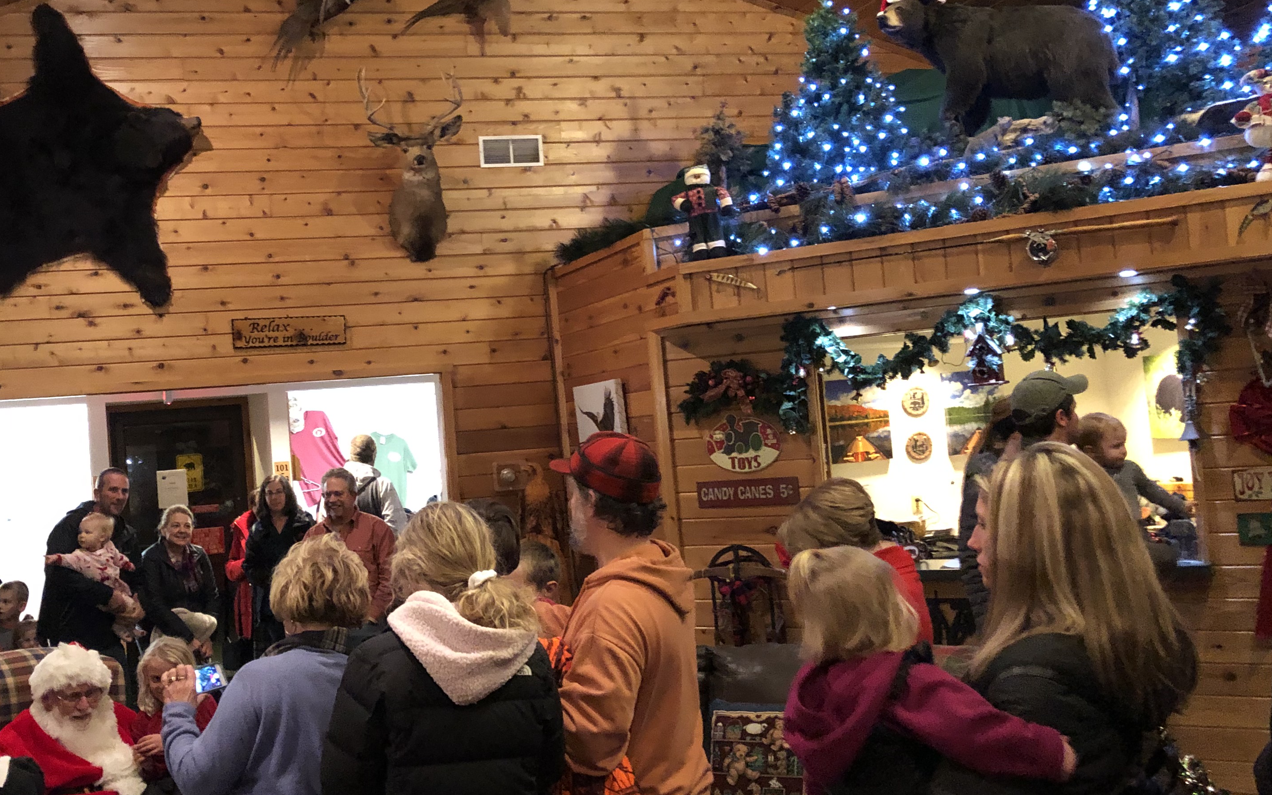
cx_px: 448
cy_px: 390
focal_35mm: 42
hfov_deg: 46.6
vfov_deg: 30.5
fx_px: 1456
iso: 100
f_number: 1.8
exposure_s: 1/4
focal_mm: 3.99
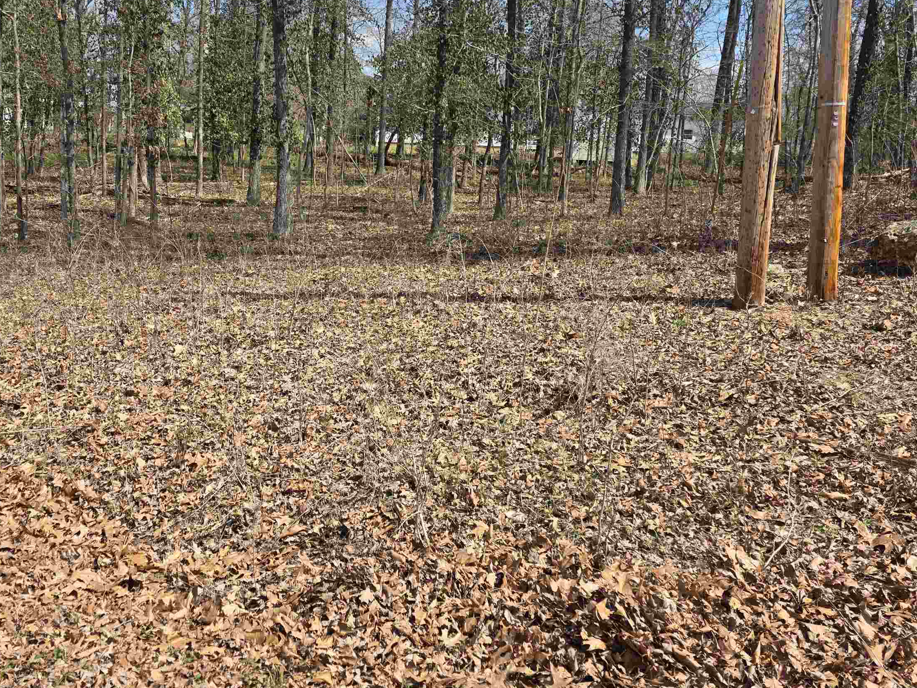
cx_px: 400
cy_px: 253
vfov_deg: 43.8
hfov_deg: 56.6
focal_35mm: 32
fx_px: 848
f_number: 1.7
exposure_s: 1/3067
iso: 80
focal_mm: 6.3
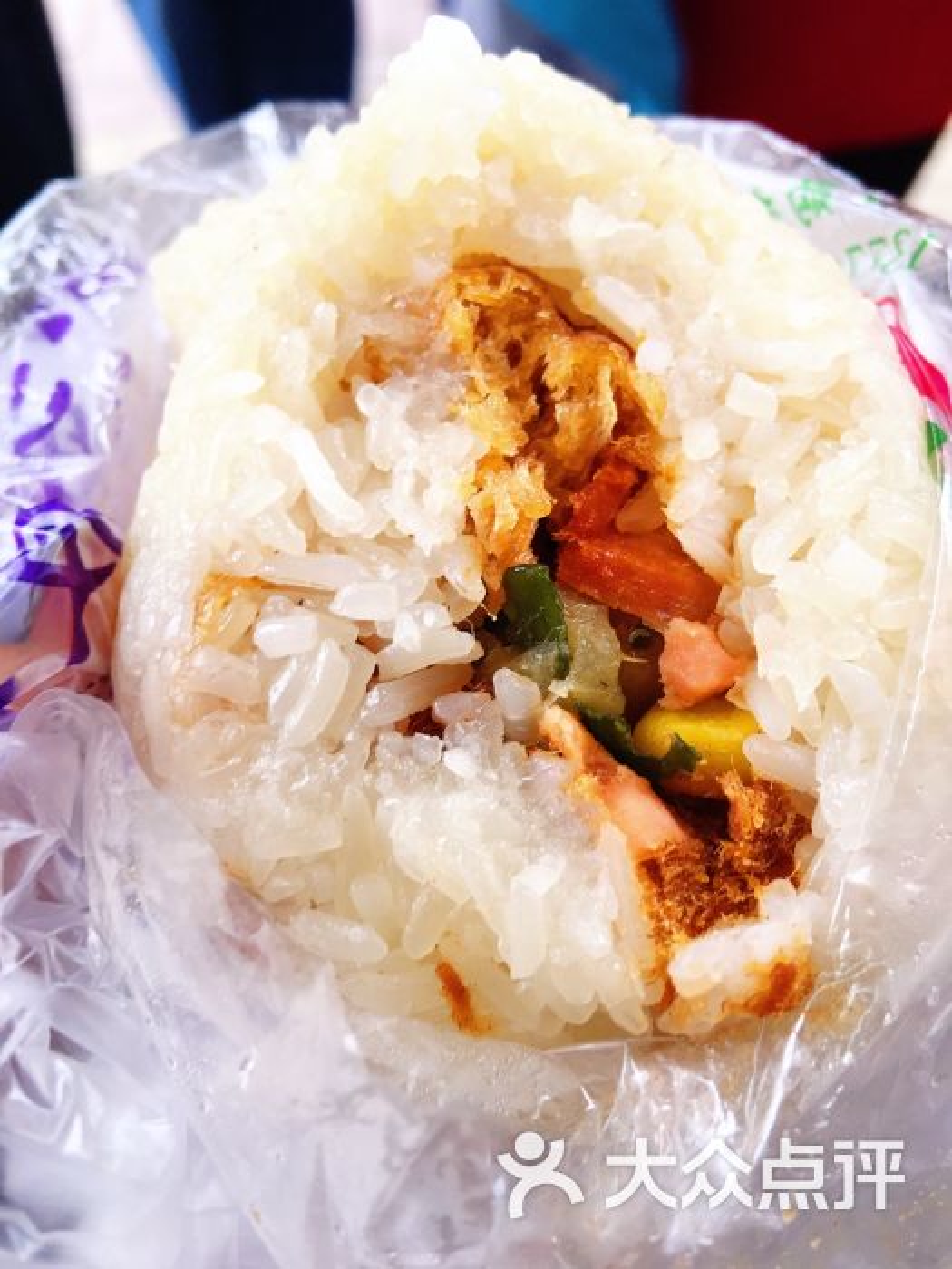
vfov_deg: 61.7
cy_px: 634
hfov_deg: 48.2
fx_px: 1063
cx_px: 476
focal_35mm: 29
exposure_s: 1/50
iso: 32
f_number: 2.2
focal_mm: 4.15
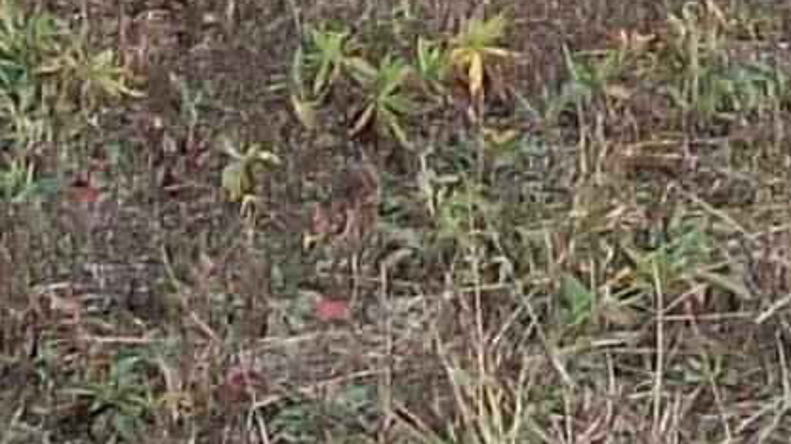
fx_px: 6059
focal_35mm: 289
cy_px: -1151
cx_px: 1109
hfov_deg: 7.4
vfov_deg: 4.0
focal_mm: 6
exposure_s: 1/596
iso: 80
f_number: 2.7
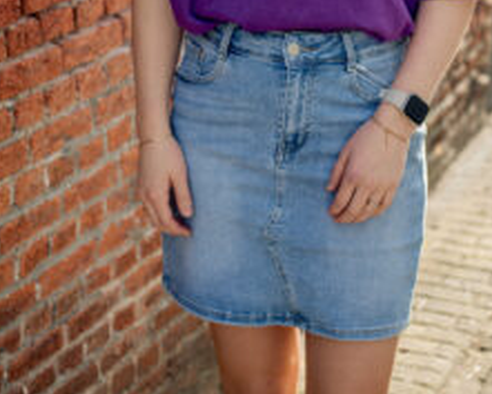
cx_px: 289
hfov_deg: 18.6
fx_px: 1500
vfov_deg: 14.4
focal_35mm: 103
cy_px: -110
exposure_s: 1/800
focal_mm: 50
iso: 200
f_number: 2.5
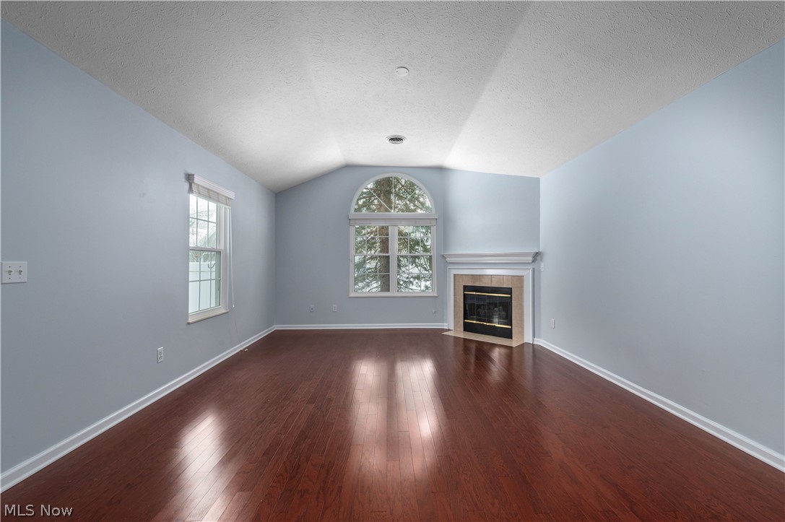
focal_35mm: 14
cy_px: 261
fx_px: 305
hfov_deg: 104.3
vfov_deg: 81.1
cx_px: 392
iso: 200
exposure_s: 1/60
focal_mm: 14
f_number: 9
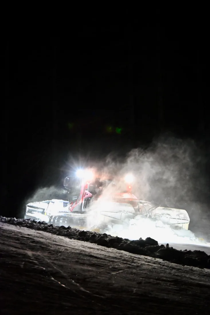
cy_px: 158
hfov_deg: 7.8
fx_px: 1532
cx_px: 105
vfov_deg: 11.7
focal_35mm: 175
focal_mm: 175
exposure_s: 1/80
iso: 12800
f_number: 6.3
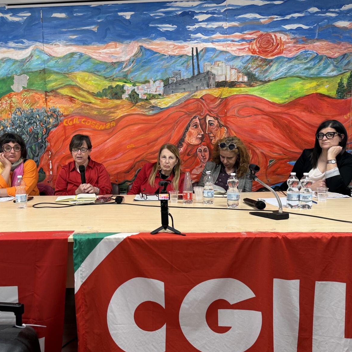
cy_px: 175
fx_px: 334
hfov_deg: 55.0
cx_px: 133
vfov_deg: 55.6
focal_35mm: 29
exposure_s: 1/50
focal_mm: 6.76
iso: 125
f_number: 1.78
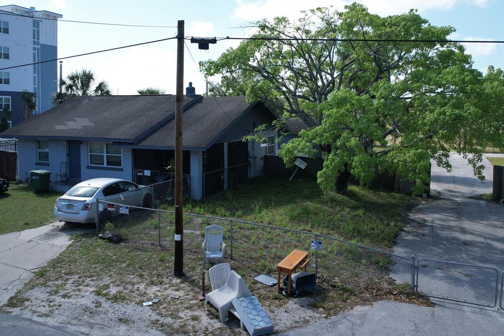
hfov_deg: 61.9
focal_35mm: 30
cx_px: 256
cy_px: 131
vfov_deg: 43.3
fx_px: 420
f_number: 2.8
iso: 120
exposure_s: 1/1500
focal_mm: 8.38
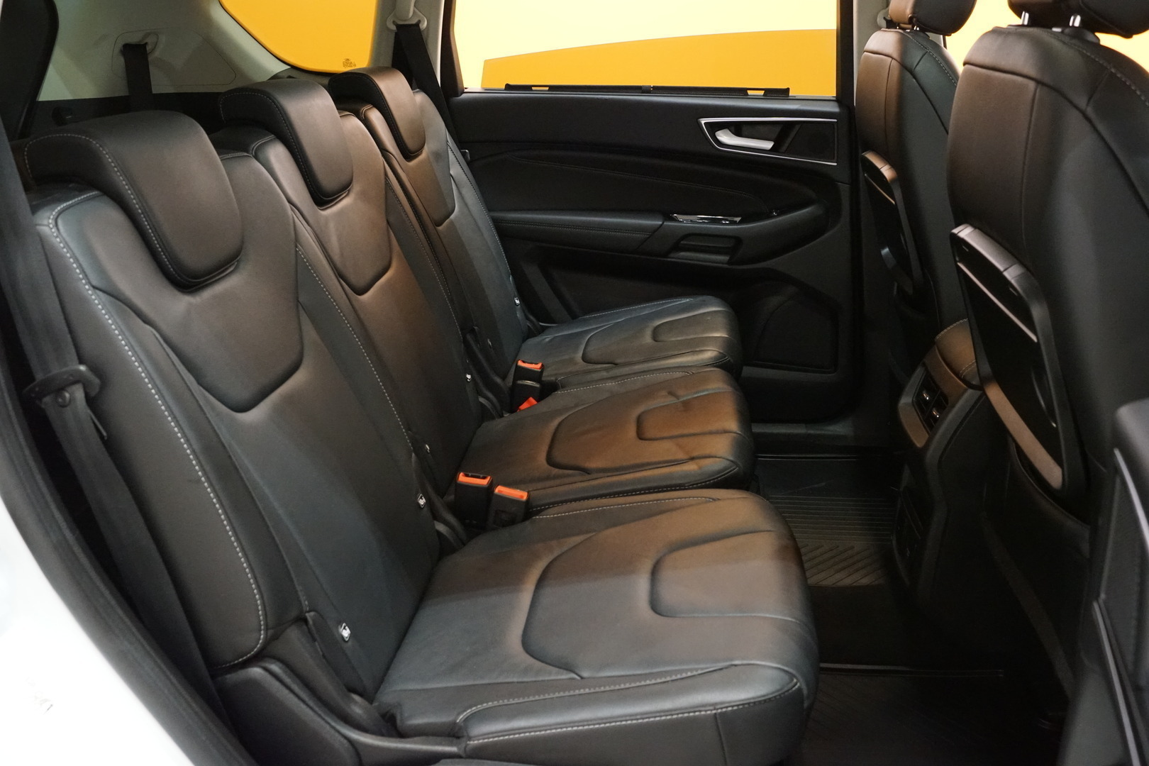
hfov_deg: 61.9
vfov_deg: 43.6
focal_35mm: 30
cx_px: 574
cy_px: 383
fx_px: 957
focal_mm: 20
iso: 3200
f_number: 8
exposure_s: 1/20
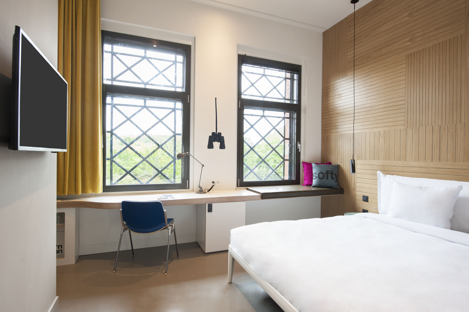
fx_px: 247
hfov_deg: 86.9
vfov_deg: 64.5
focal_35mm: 19
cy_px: 156
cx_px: 234
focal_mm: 19
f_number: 8
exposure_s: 1/3
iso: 200
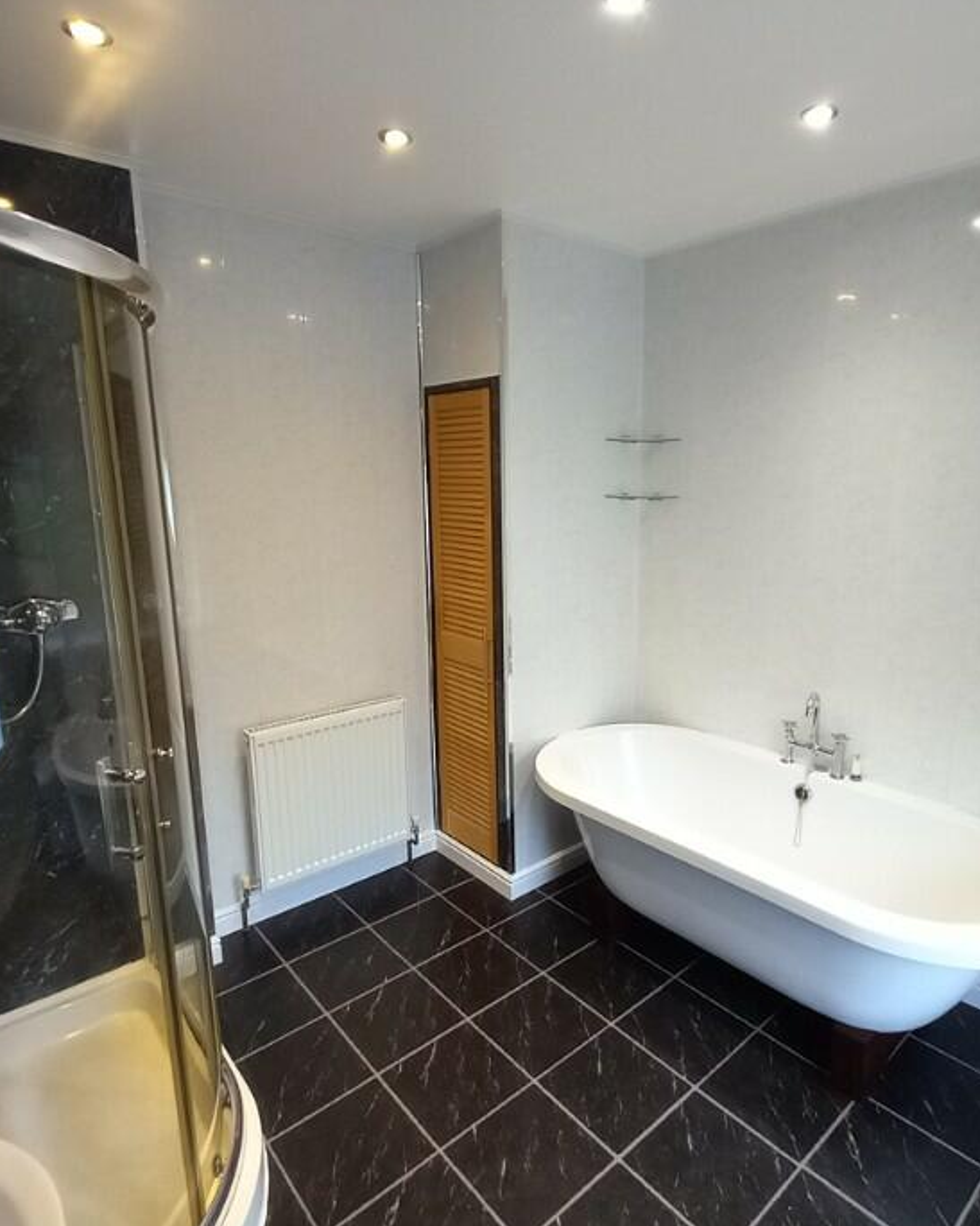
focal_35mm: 19
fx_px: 689
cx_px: 559
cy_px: 613
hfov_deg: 70.5
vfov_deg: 83.3
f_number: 2.2
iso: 160
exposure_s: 1/33.3
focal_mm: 1.13
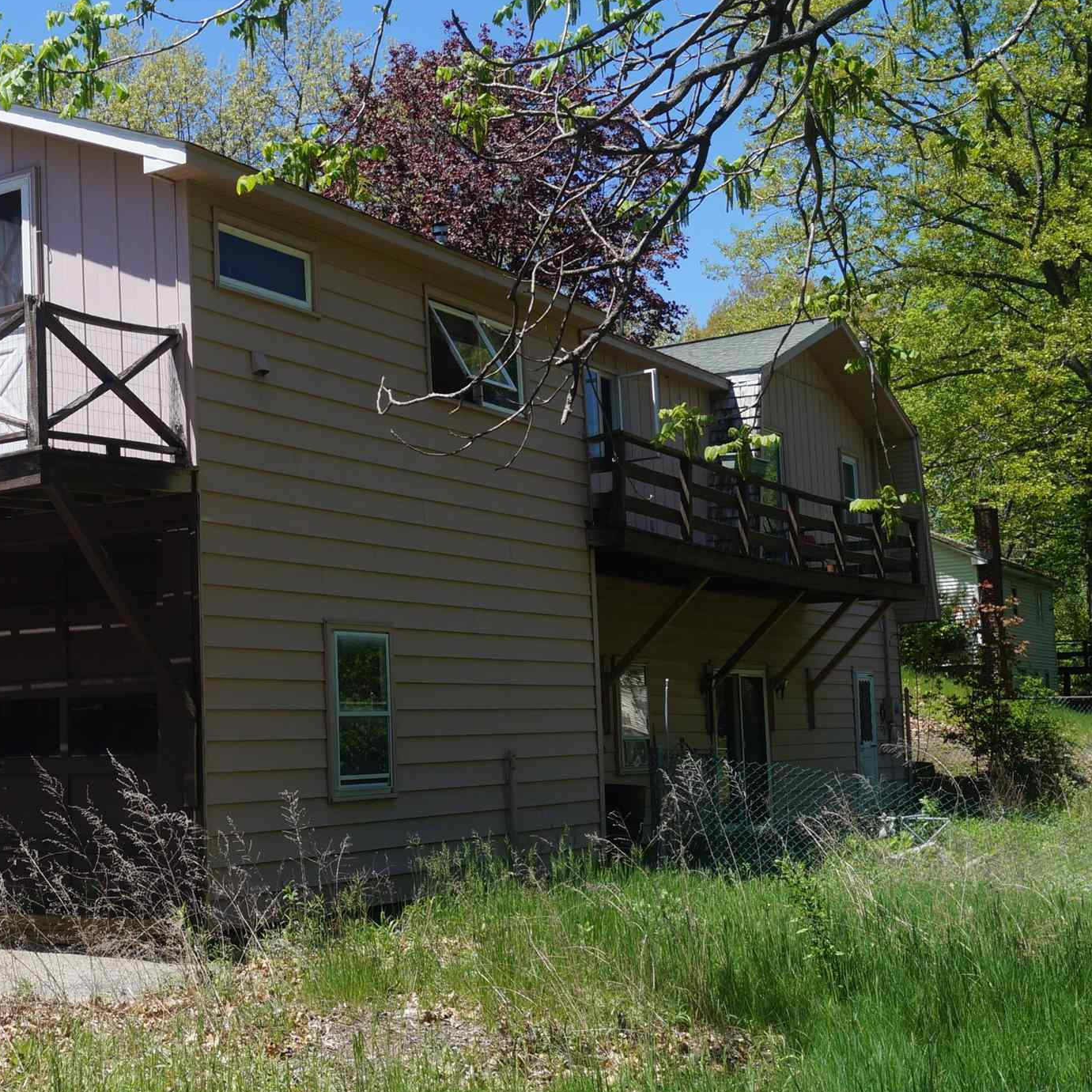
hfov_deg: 32.0
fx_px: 1820
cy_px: 575
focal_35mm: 51
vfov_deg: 33.4
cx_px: 144
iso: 100
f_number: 9
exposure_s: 1/125
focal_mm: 18
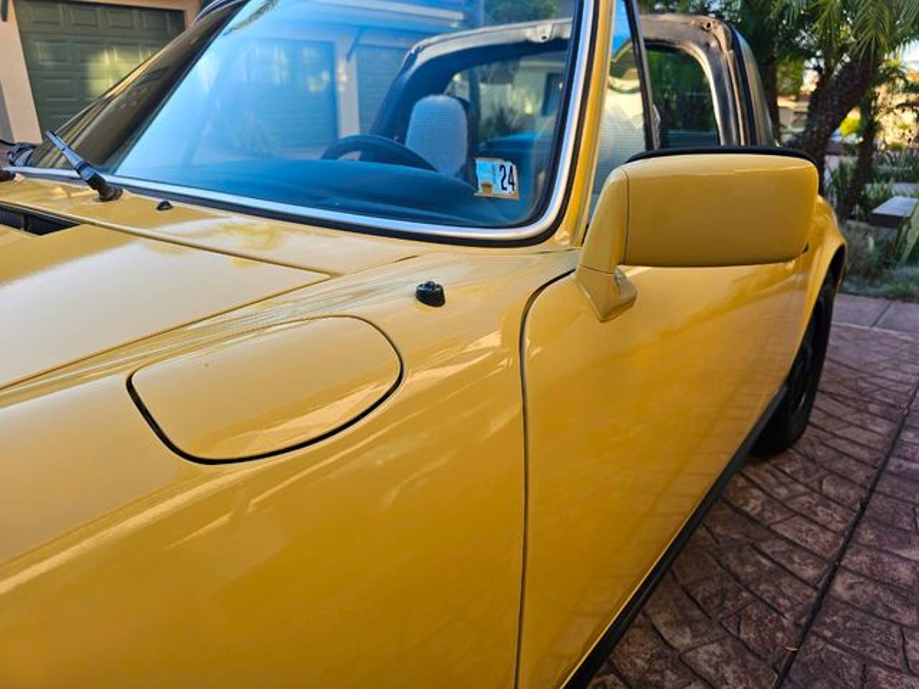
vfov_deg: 58.9
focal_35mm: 23
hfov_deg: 73.9
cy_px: 344
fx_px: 611
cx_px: 460
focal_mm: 6.3
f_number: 1.7
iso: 25
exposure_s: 1/207
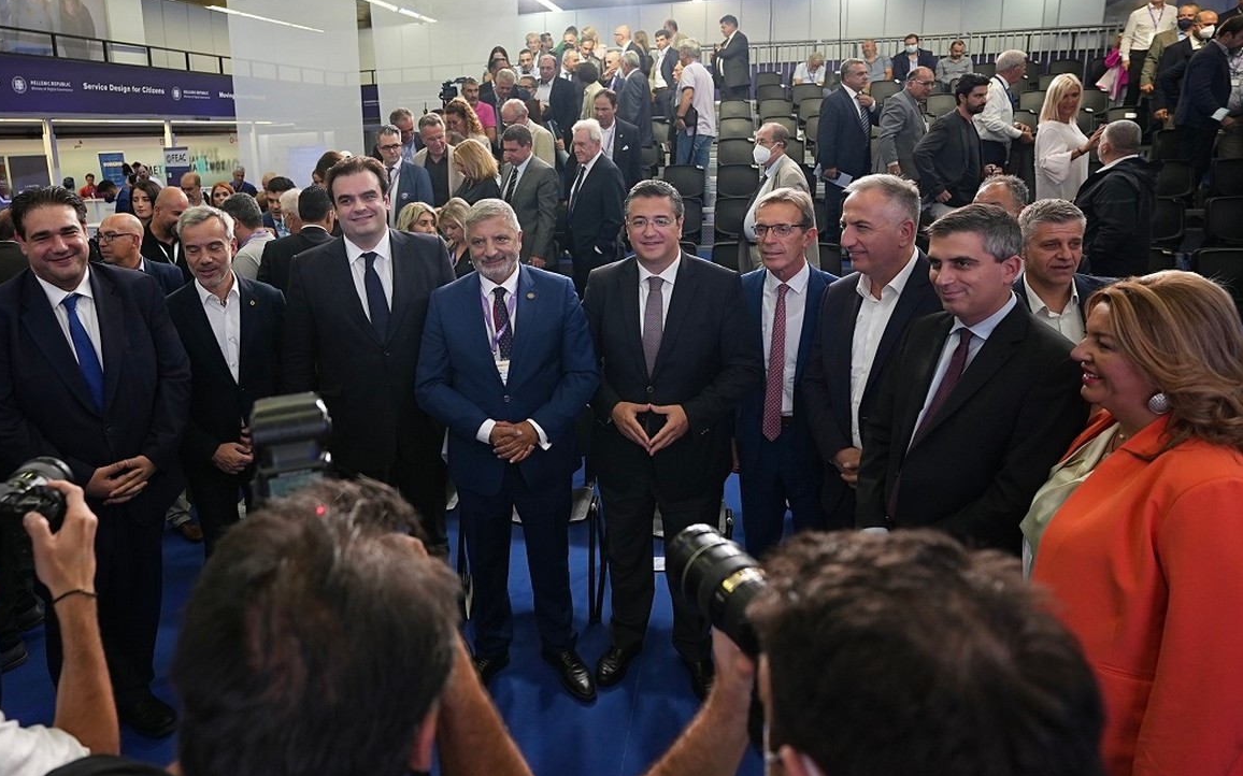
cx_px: 616
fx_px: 610
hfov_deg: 91.1
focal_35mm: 18
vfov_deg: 64.8
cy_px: 349
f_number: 2.8
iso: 1600
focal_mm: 17
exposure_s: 1/320
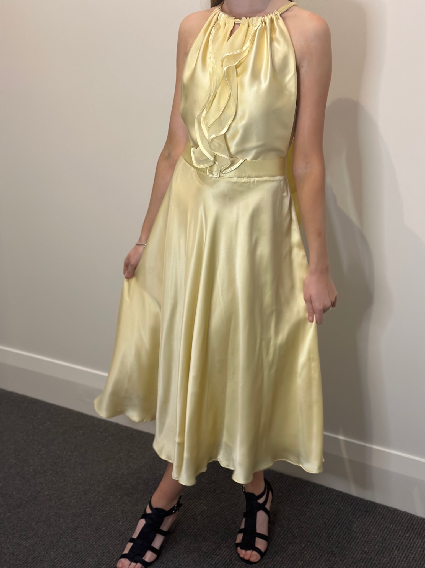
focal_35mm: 48
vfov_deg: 39.7
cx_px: 212
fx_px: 786
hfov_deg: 30.3
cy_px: 284
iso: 250
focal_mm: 6.86
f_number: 1.78
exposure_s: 1/50
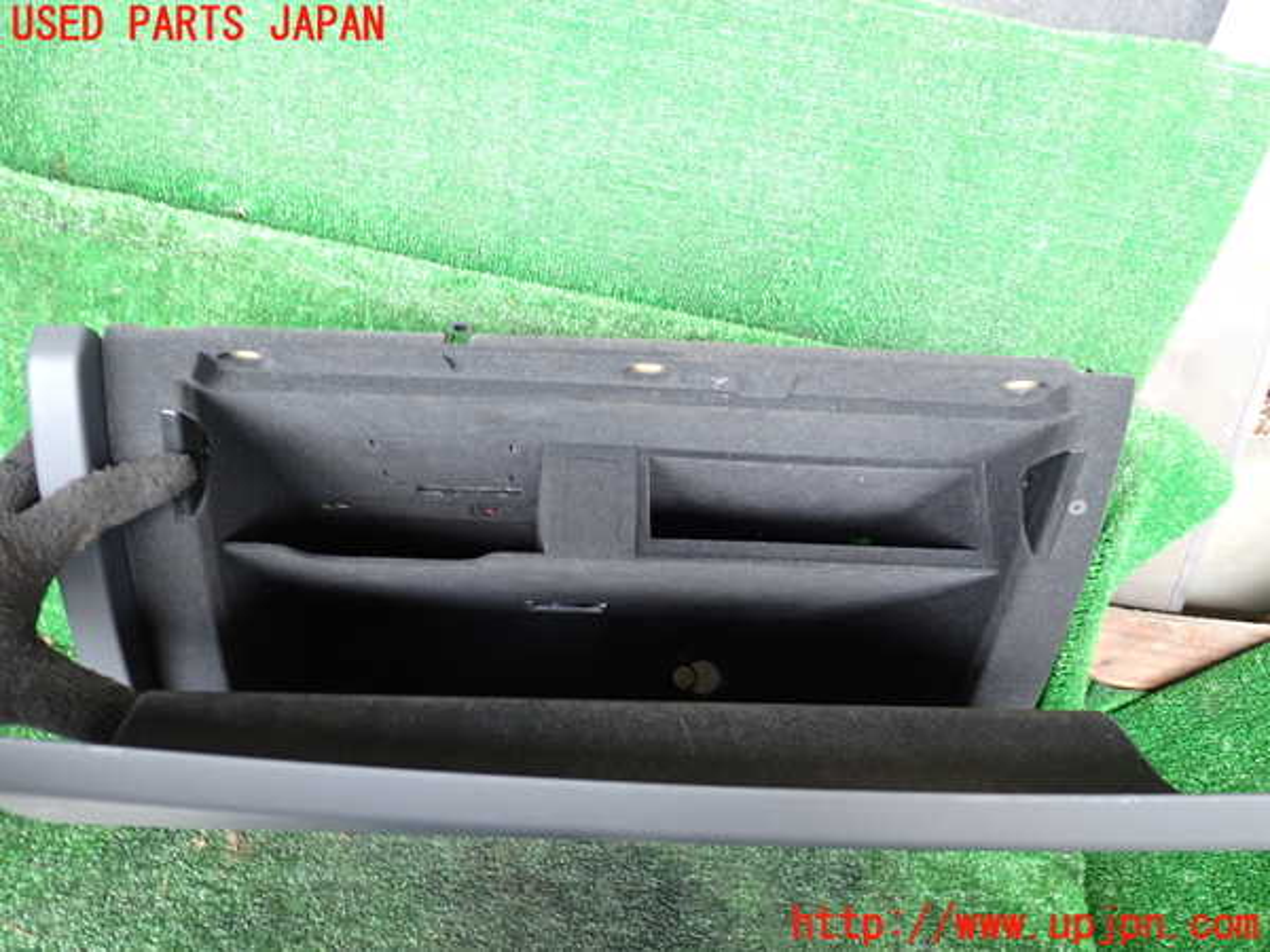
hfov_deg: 60.0
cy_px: 476
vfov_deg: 46.8
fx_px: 1101
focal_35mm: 30
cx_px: 635
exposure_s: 1/30
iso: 200
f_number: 2.3
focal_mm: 5.4
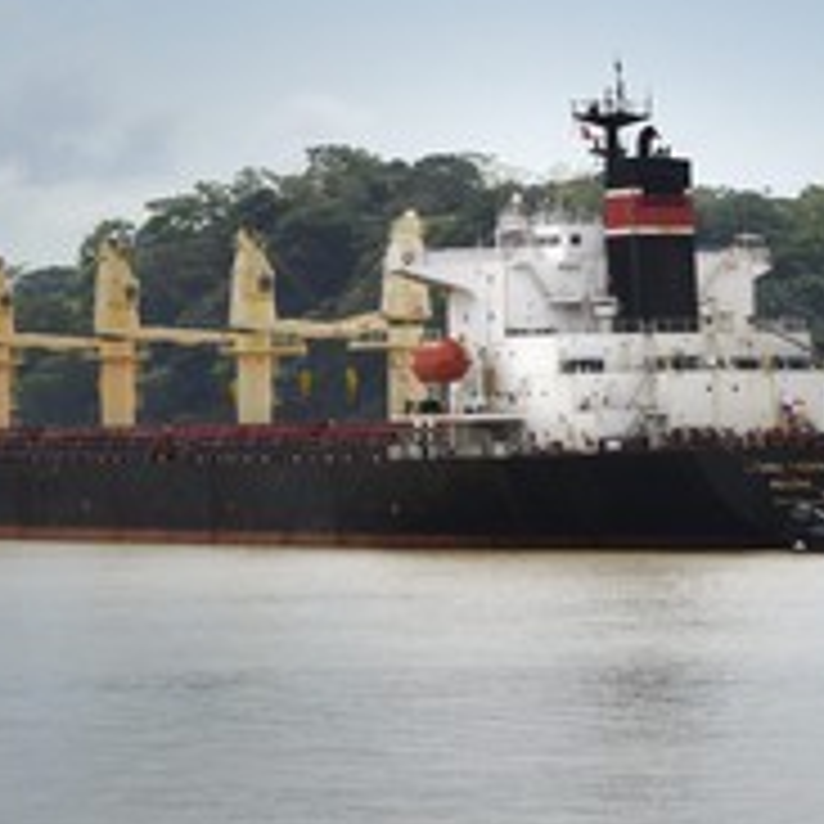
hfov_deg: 9.0
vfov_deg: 9.0
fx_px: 5252
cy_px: 257
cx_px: 248
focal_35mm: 195
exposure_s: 1/250
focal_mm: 100
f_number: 14
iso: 200
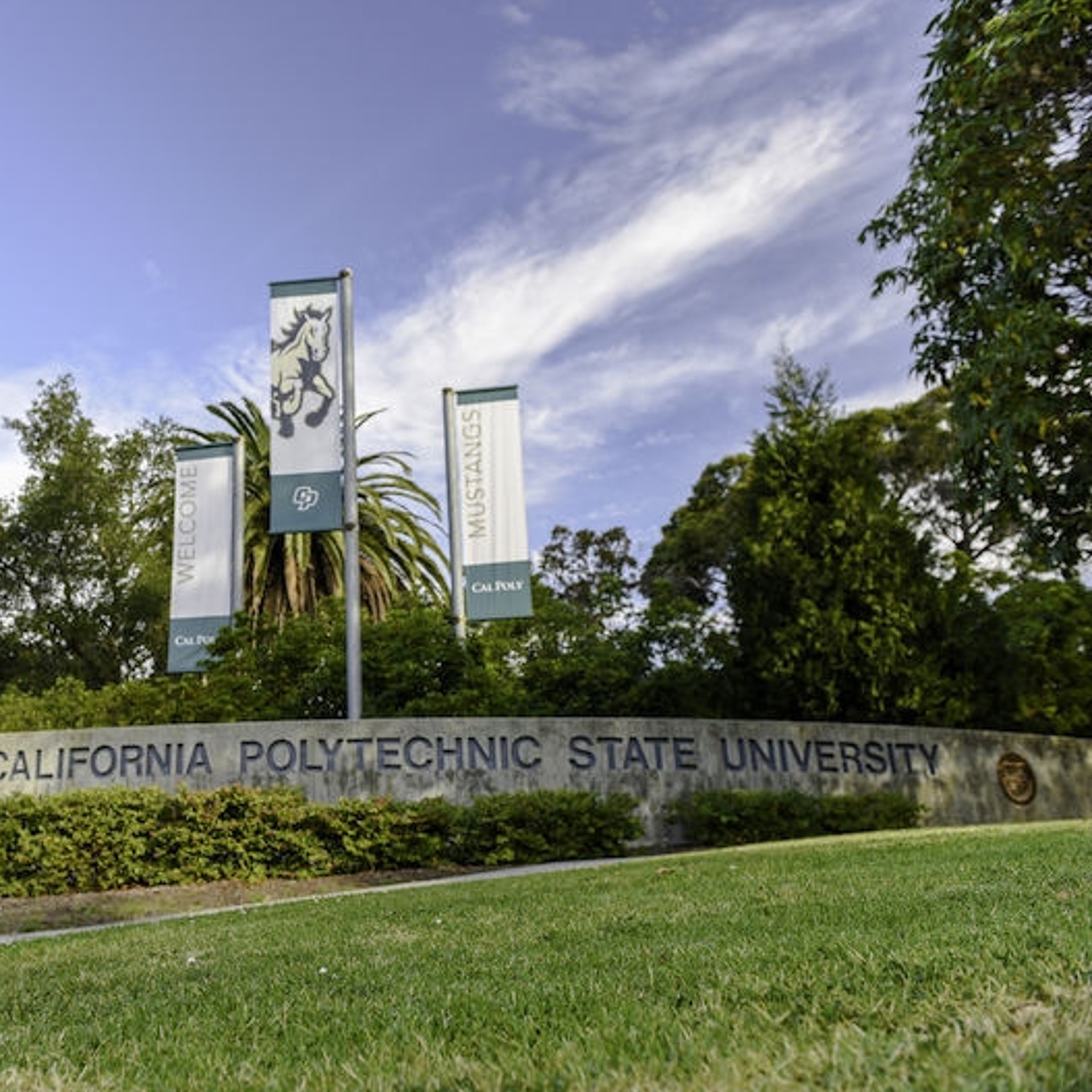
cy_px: 551
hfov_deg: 50.7
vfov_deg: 52.5
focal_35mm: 31
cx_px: 296
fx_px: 1106
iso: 320
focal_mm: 24
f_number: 4
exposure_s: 1/320
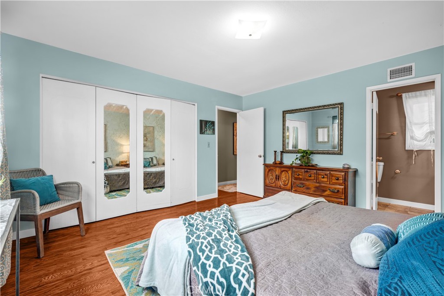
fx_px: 197
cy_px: 148
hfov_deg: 96.7
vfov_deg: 73.8
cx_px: 222
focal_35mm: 16
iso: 400
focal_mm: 16
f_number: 11
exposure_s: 1/4
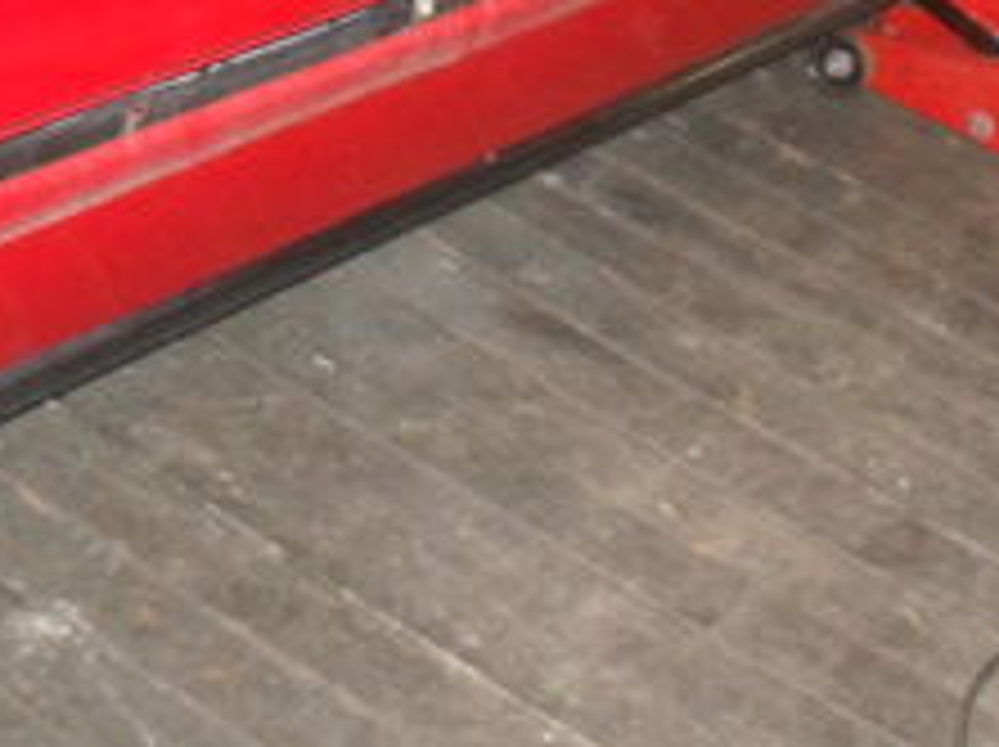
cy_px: -72
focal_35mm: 101
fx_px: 2912
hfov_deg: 19.1
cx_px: 904
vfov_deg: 14.3
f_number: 3.2
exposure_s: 1/45
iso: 400
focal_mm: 6.3
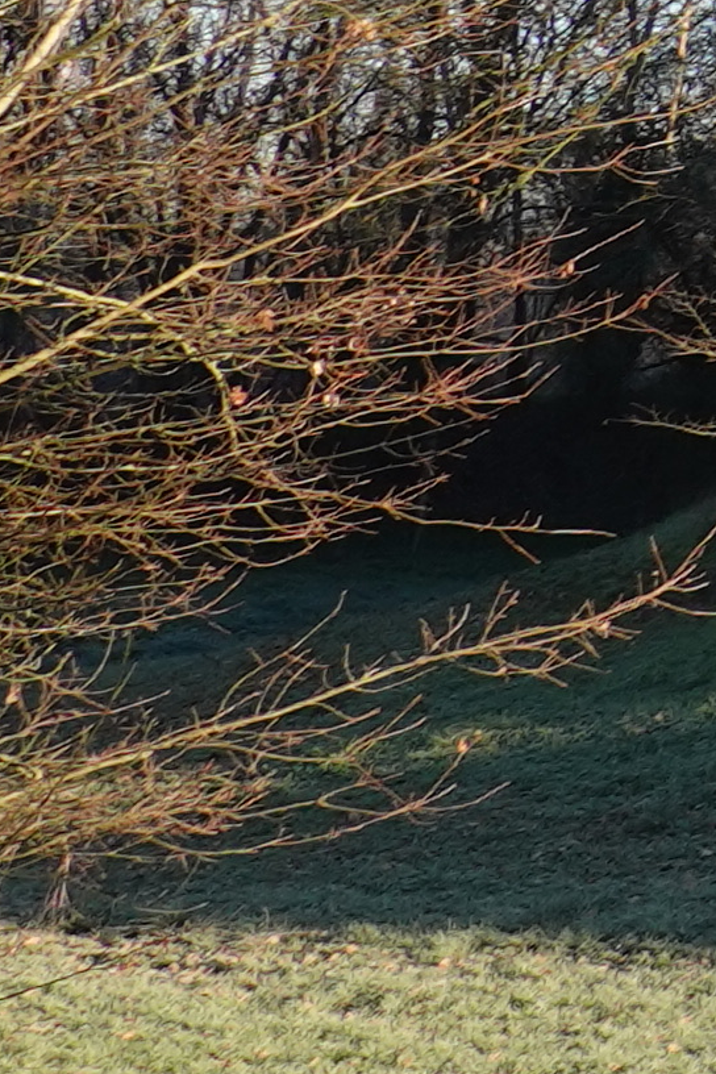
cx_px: 2952
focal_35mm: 161
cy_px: -599
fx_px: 4803
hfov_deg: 6.6
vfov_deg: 12.1
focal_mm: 9
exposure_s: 1/200
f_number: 4.5
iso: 125
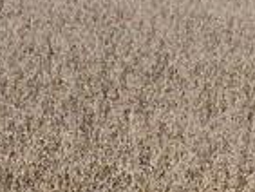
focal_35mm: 203
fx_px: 1497
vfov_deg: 7.2
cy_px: 277
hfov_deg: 9.6
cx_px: -63
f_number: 3
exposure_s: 1/640
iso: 100
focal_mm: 4.89
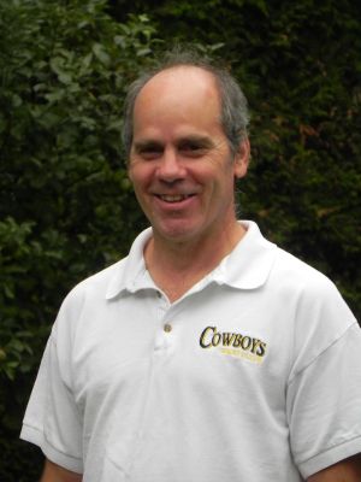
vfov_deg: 6.8
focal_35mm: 291
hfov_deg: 5.1
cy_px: 241
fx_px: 4046
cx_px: 180
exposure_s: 1/114
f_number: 4.5
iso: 160
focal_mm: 51.8
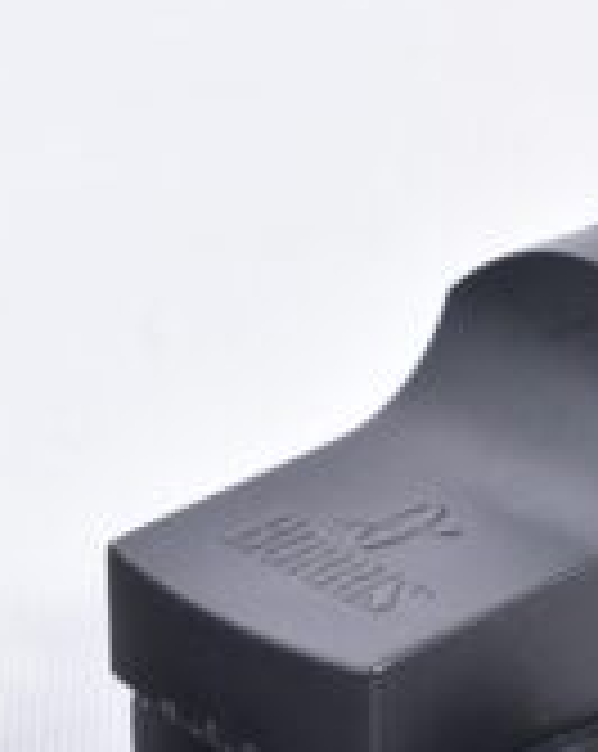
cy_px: 585
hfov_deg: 5.5
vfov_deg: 6.9
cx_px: 567
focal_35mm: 279
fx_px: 6182
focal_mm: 55
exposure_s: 1/50
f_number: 5.6
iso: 640
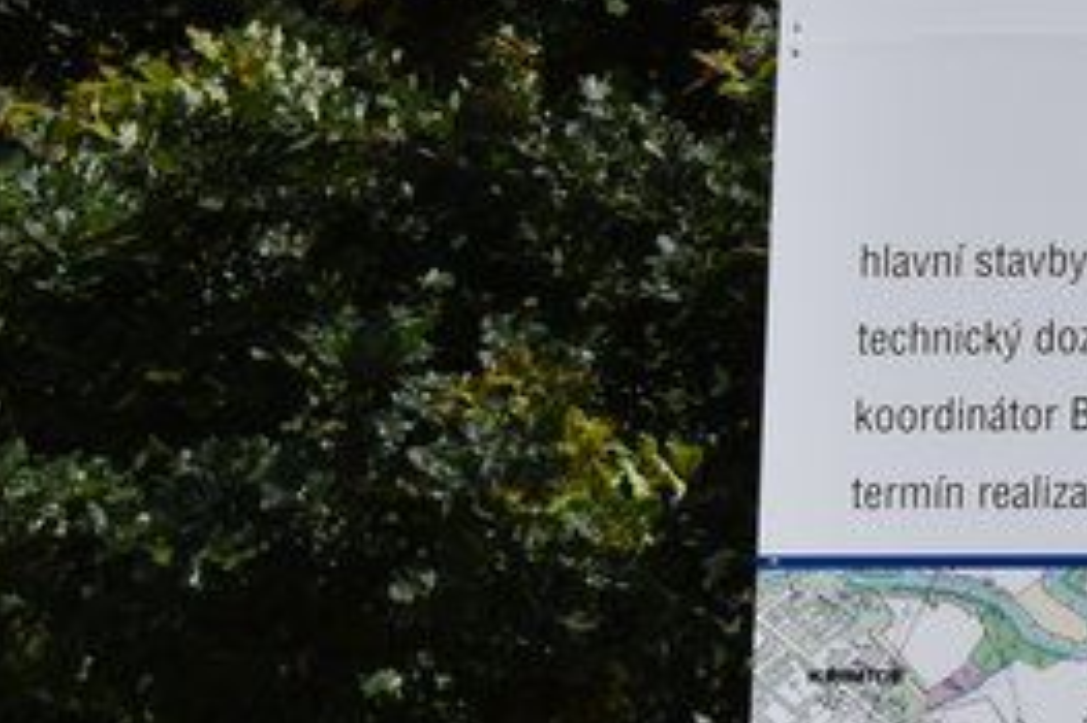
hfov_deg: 7.4
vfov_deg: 5.1
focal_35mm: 269
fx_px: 8117
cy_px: 126
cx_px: 1971
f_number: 10
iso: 100
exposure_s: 1/400
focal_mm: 46
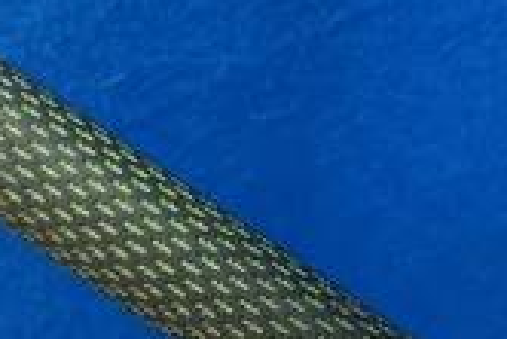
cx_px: 266
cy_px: 266
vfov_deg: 13.1
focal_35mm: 104
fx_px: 1466
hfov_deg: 19.6
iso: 100
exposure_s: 1/60
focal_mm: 4.25
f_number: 1.8
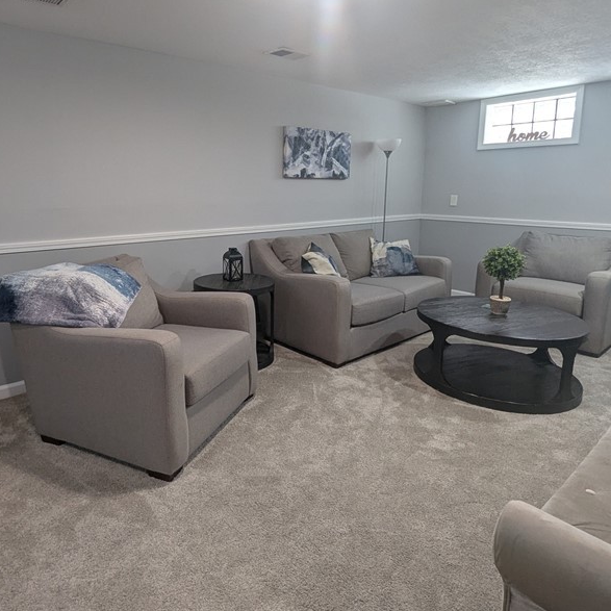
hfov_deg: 74.0
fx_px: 399
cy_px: 247
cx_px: 243
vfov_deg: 74.1
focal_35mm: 20
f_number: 2.2
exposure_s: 1/24
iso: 80
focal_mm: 1.95
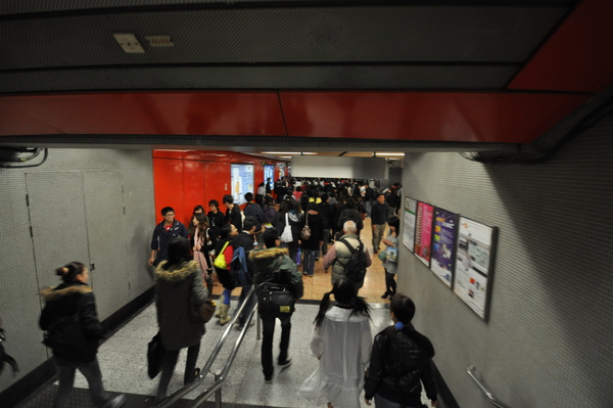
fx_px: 255
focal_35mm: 15
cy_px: 204
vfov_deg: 77.2
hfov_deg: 100.4
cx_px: 306
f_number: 4.5
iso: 800
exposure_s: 1/40
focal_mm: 10
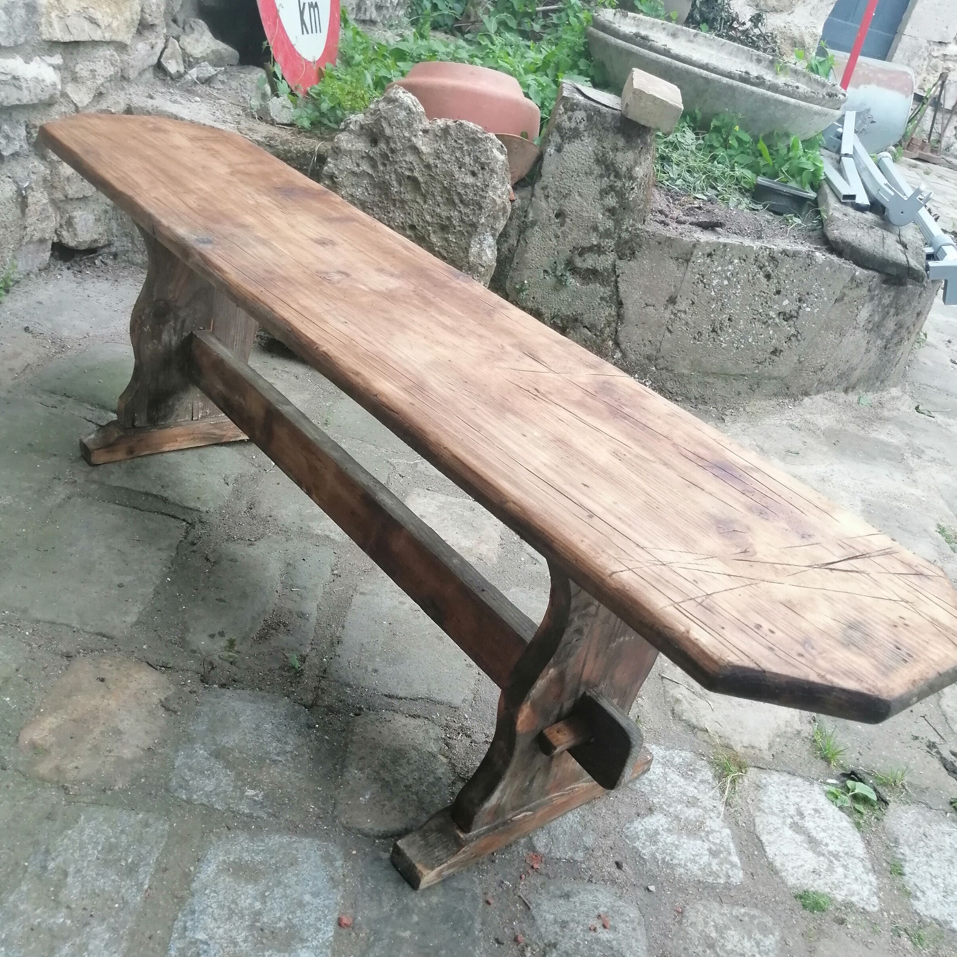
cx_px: 481
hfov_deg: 52.5
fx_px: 970
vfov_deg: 52.5
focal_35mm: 31
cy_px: 522
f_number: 1.8
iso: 125
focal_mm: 3.95
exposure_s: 1/33.3
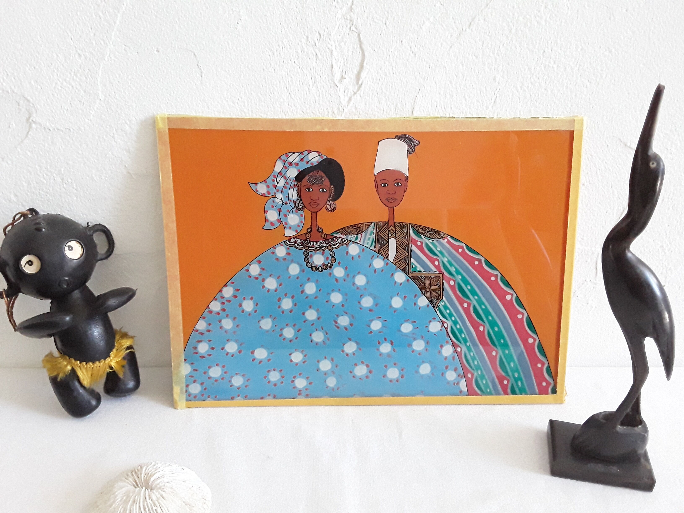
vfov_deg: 51.4
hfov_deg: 65.3
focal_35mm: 27
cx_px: 342
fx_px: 534
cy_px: 256
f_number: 1.9
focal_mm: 2.91
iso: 400
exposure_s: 1/184
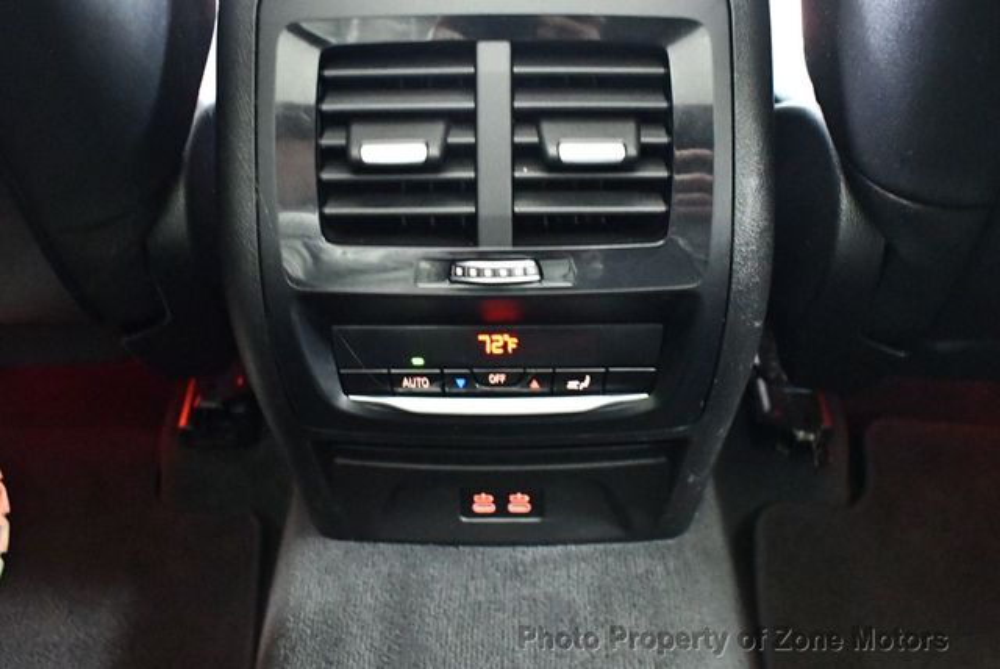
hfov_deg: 53.1
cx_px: 500
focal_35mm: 36
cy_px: 334
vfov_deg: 36.9
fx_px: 1001
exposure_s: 1/8
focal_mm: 18
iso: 12800
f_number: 3.5
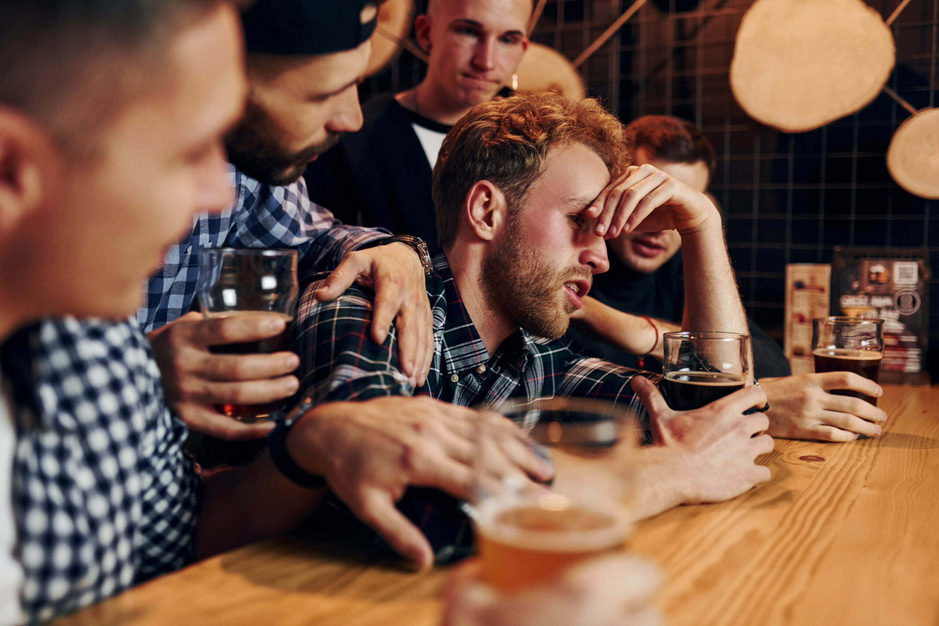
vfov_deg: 37.9
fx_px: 913
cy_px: 313
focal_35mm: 35
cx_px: 470
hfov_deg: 54.4
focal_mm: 35
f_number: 2.2
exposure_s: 1/160
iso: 1250
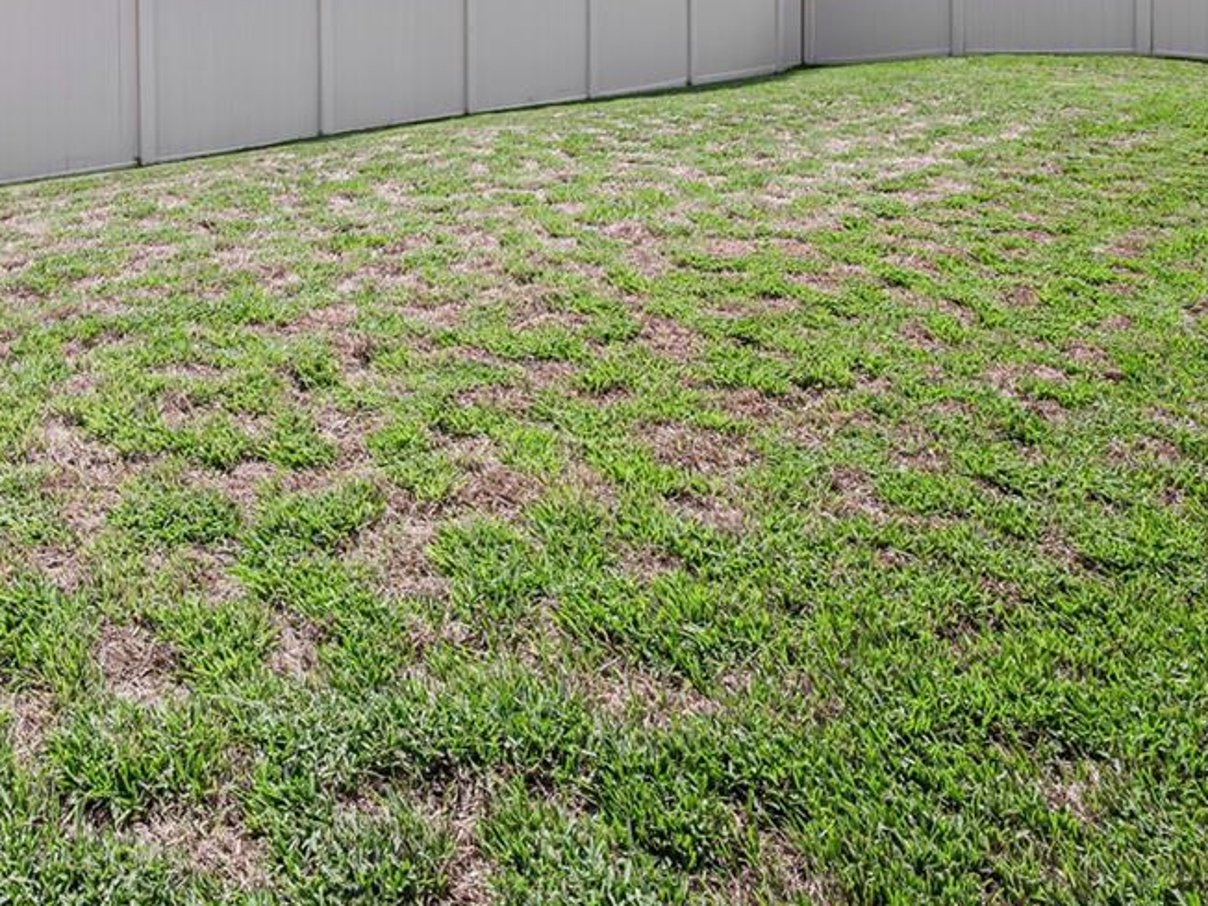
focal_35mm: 33
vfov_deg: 36.8
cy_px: -71
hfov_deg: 52.3
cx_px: 269
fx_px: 1152
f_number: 8
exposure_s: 1/1250
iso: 250
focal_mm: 14
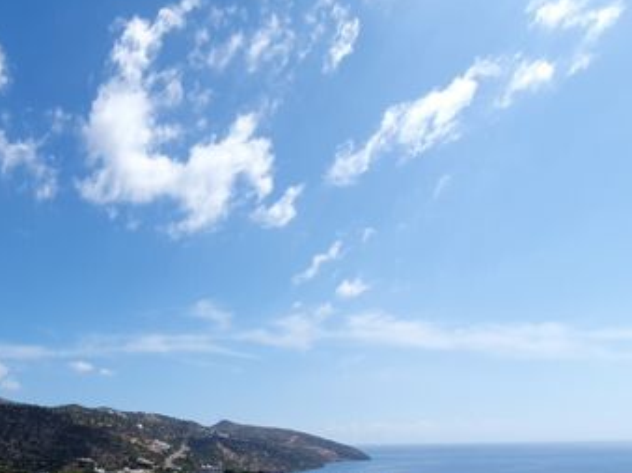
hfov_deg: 60.9
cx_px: 143
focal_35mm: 27
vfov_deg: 43.1
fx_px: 493
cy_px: 486
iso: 50
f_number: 2.2
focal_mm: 1.8
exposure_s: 1/1476
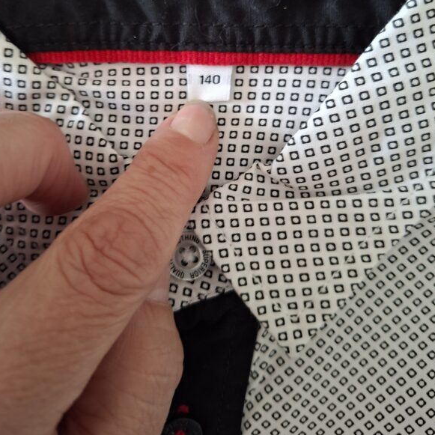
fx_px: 398
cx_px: 214
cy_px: 142
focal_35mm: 28
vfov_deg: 56.0
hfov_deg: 57.3
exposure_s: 1/33
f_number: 1.8
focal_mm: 5.54
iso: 250
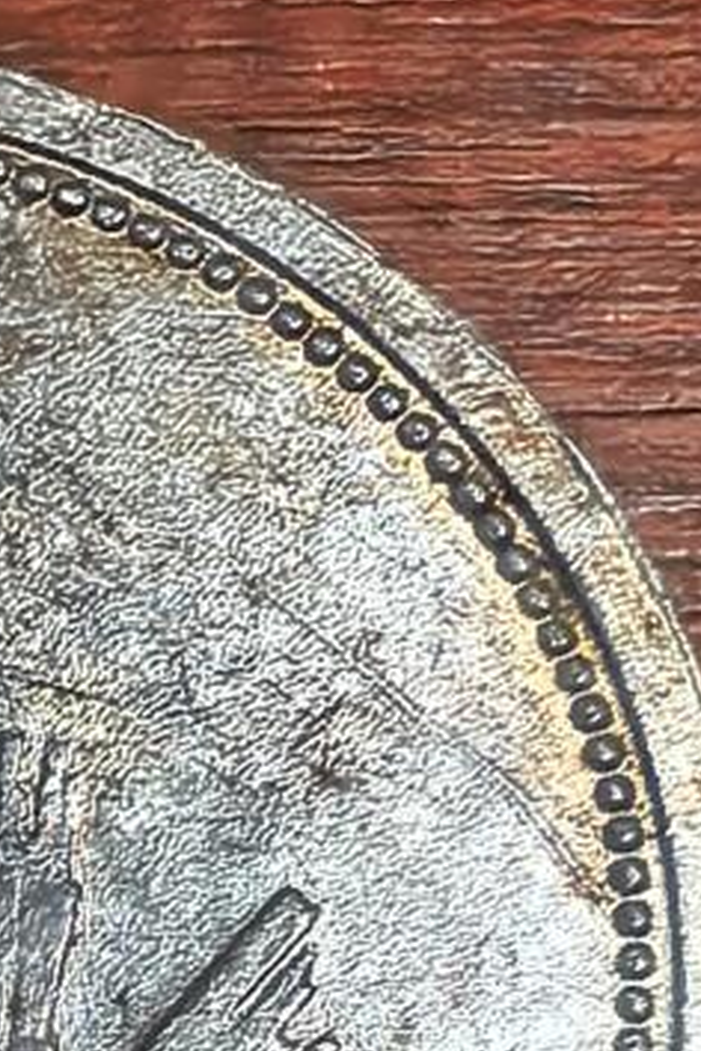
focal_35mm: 127
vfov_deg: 15.4
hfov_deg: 10.5
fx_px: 3709
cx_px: -324
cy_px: 1351
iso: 160
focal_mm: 1.68
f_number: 2.2
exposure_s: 1/33.3
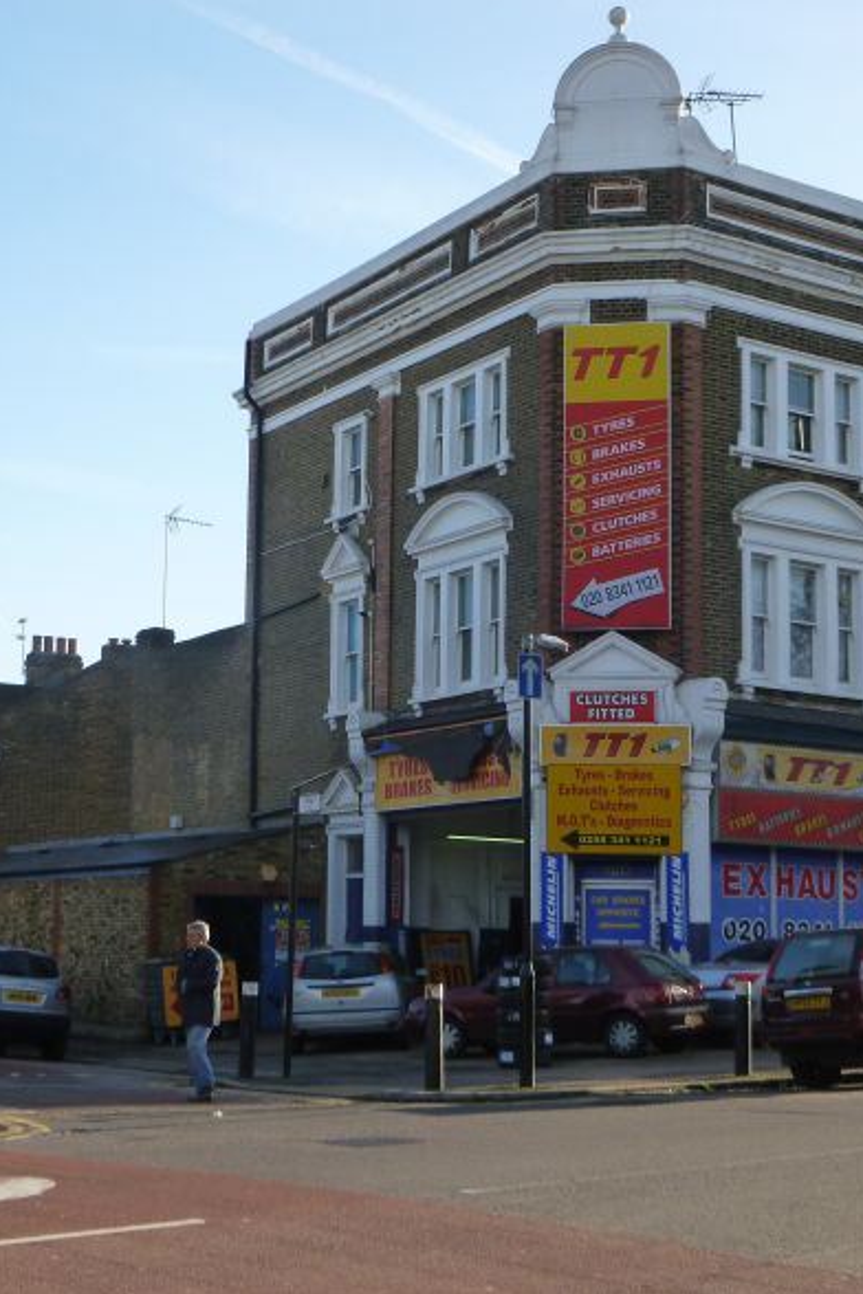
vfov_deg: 34.5
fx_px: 2085
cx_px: 346
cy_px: 643
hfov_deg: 23.3
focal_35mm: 58
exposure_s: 1/400
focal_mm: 7.4
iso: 160
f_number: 3.7
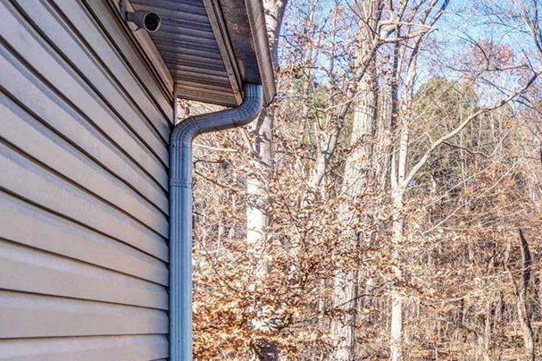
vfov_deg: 24.2
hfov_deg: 25.4
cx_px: 854
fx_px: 813
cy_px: 340
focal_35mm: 54
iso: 200
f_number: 9
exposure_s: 1/100
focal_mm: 16
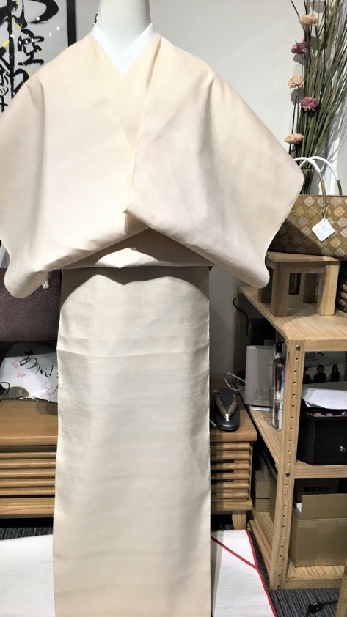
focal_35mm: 32
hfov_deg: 36.4
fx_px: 524
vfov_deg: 61.0
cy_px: 311
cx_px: 130
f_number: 2.2
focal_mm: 4.15
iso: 32
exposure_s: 1/30
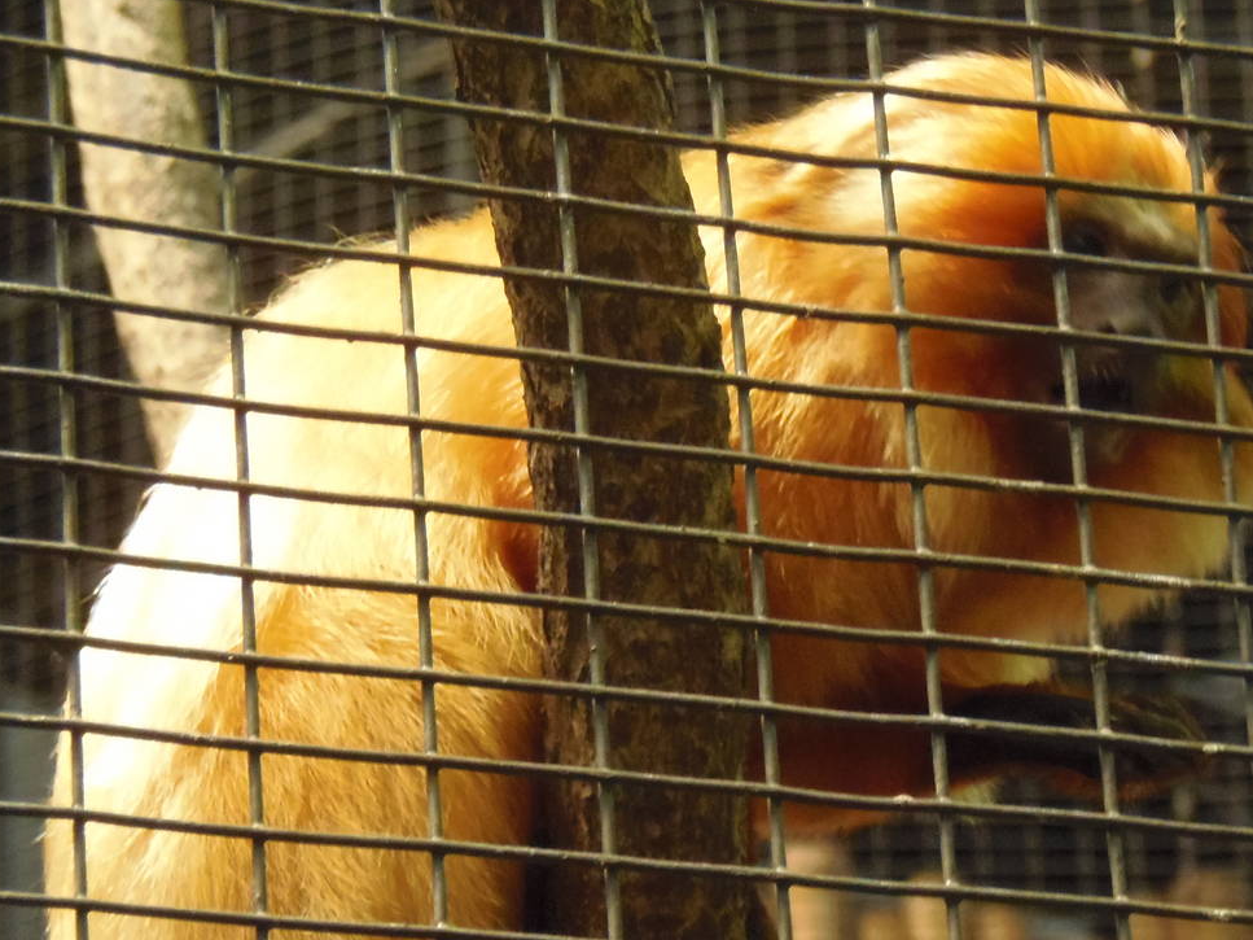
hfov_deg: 10.3
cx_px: 631
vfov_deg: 7.7
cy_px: 525
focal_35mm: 192
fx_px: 6949
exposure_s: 1/40
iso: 400
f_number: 4.5
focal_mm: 21.4
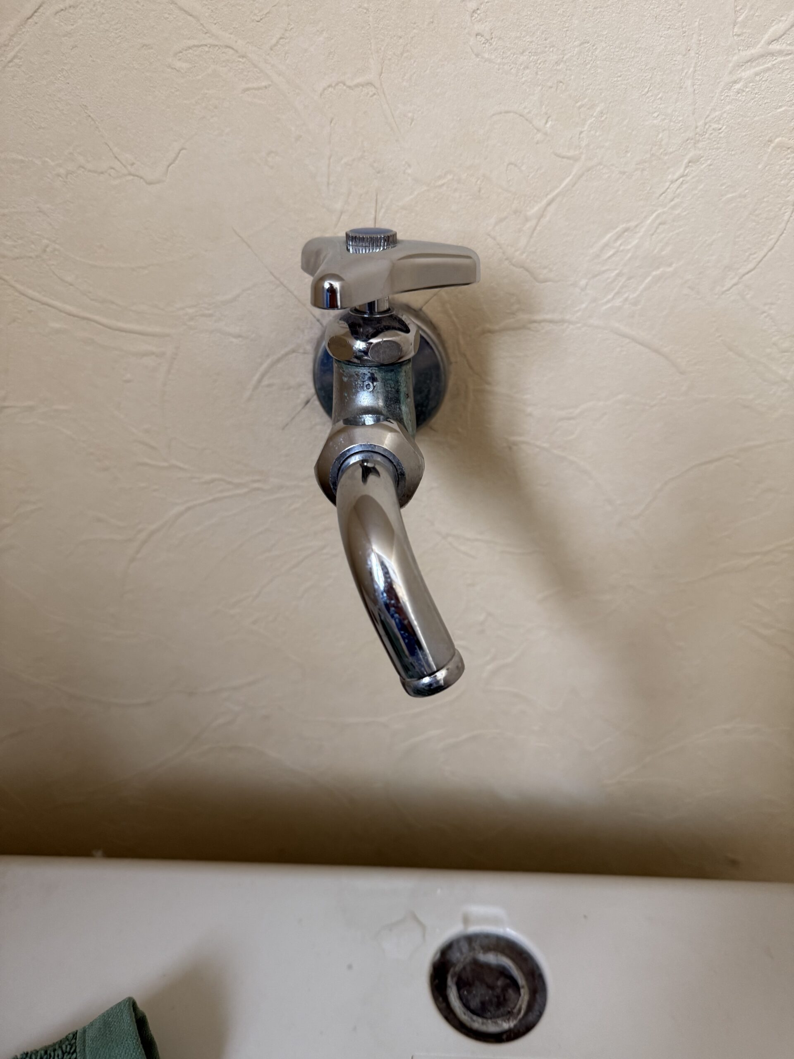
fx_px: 734
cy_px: 530
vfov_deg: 71.6
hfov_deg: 56.8
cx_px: 397
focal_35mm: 24
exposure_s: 1/60
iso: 250
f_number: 1.78
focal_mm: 6.76
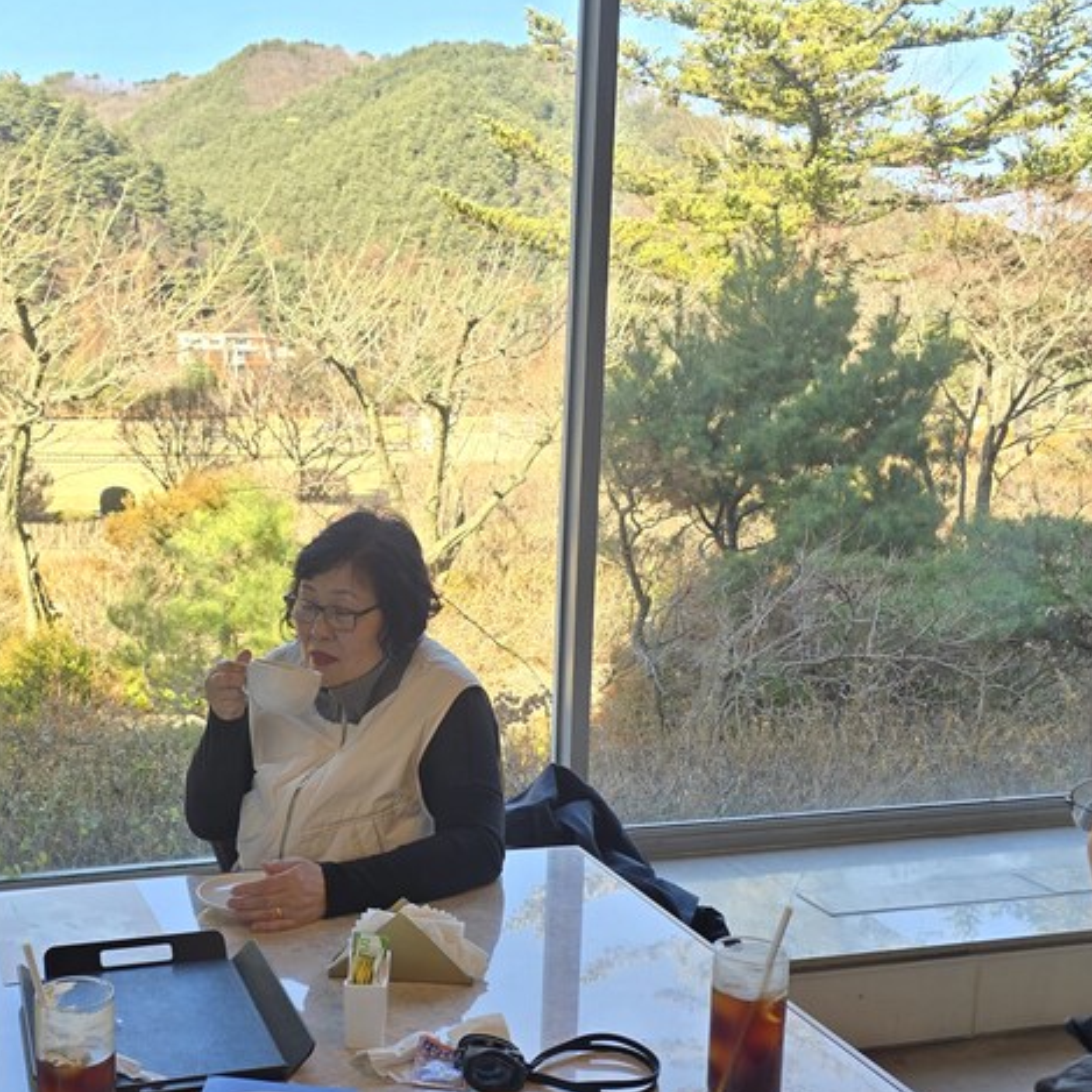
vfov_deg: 42.5
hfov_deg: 42.0
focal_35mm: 39
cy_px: 681
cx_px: 324
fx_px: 1392
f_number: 1.7
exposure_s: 1/120
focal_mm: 6.3
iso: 20
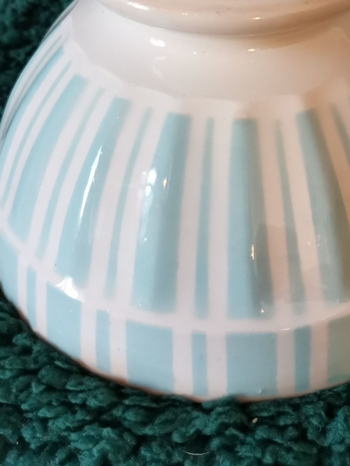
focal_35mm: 49
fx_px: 660
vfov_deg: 38.1
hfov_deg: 29.4
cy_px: 128
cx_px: 249
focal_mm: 4.75
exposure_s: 1/50
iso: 320
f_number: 1.8
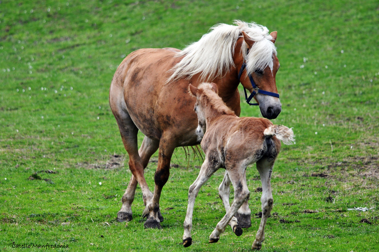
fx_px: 3785
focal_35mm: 360
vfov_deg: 3.8
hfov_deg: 5.7
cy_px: 126
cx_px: 190
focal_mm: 240
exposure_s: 1/1000
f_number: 5.3
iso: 800
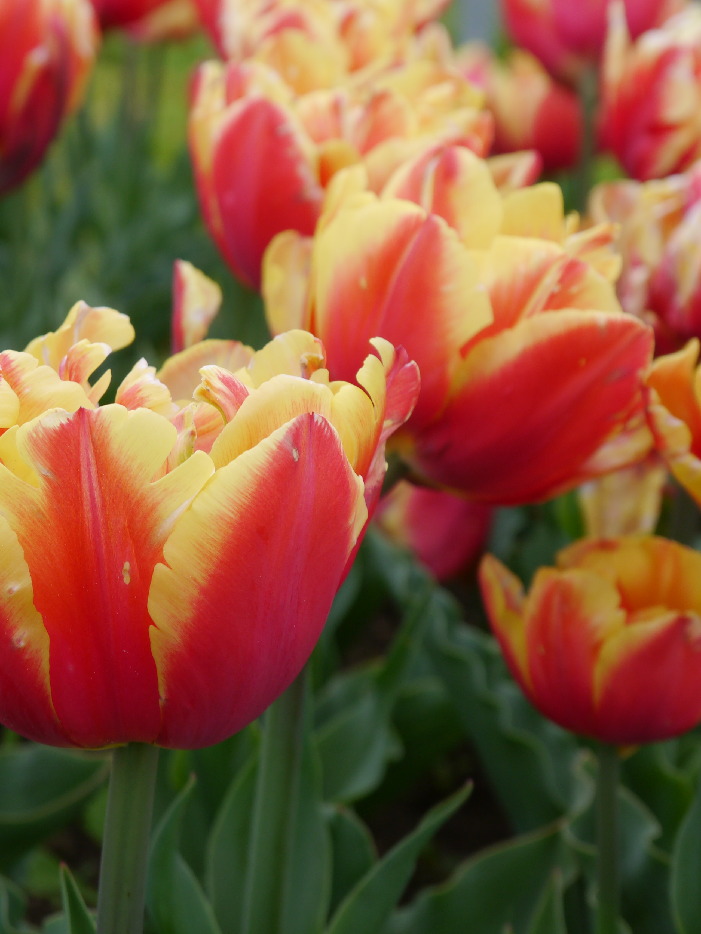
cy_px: 466
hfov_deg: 16.2
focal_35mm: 91
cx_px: 201
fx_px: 2457
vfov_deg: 21.5
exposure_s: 1/200
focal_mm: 34
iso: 160
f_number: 7.1
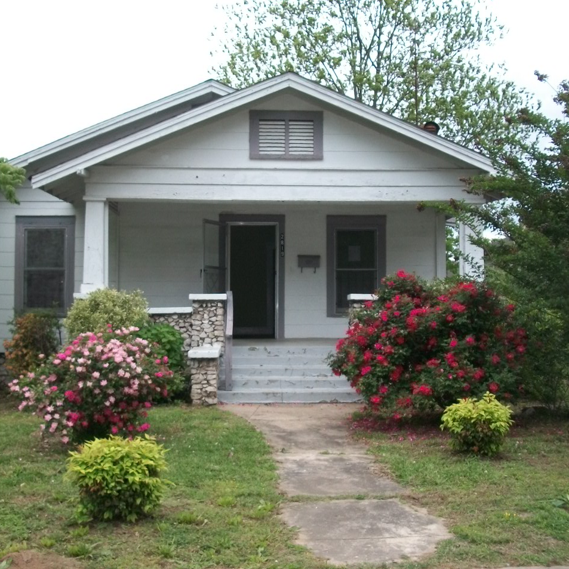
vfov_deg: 43.9
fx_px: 707
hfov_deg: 43.8
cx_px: 260
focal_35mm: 38
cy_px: 285
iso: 80
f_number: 2.9
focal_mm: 5.7
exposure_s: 1/500
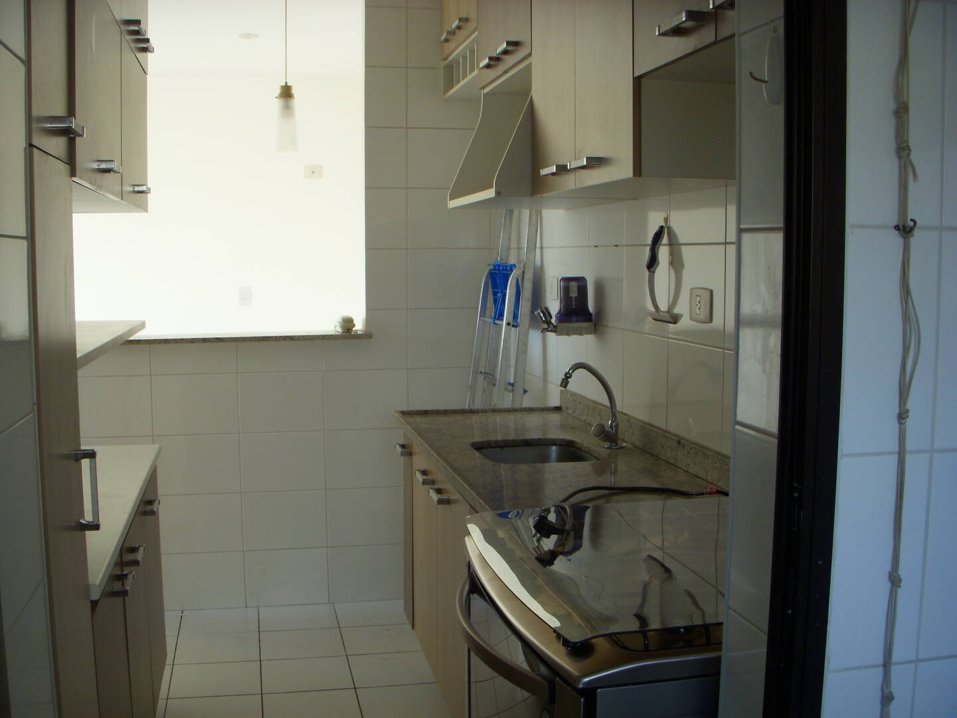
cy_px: 359
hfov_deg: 49.0
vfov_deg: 37.7
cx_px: 478
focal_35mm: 38
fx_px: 1051
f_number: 3.3
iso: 100
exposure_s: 1/30
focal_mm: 6.3
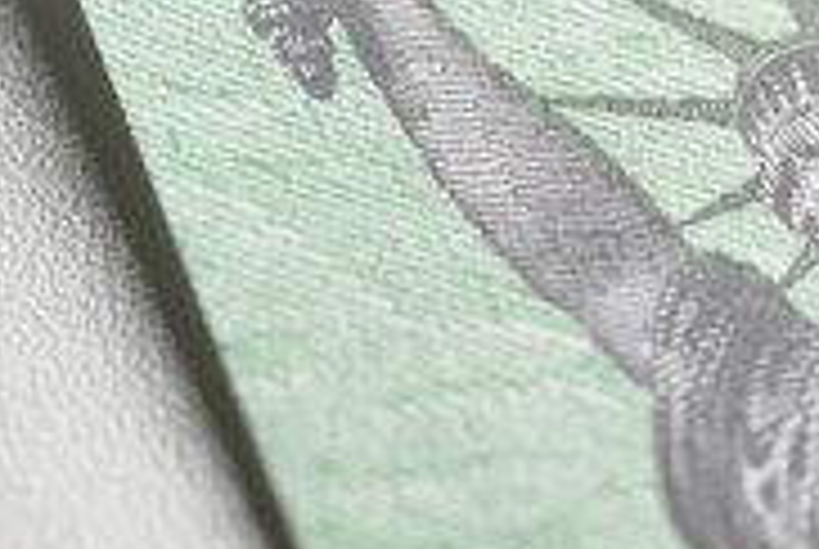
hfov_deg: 6.2
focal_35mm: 329
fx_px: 7497
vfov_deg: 4.2
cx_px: 1017
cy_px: 68
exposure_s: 1/80
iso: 100
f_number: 5.6
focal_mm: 100
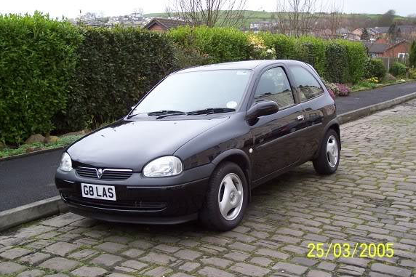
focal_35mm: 44
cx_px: 208
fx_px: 508
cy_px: 132
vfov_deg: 30.5
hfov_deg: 44.5
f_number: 3
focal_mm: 7
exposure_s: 1/180
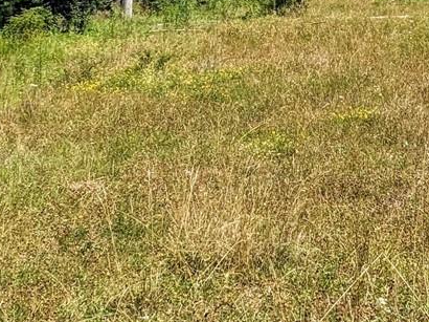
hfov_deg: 24.1
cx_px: 342
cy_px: -116
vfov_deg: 17.1
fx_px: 991
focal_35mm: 80
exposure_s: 1/1938
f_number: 2.2
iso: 37
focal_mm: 2.22
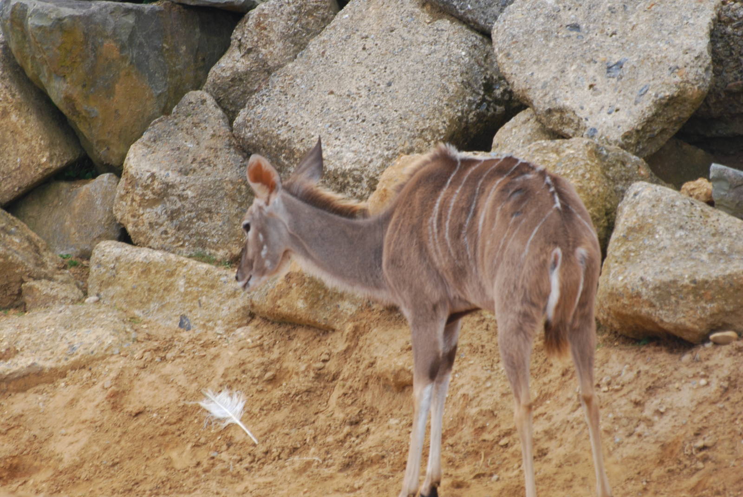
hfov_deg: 4.6
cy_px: 248
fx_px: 9298
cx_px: 372
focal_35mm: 450
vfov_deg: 3.1
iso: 200
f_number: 7.1
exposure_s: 1/125
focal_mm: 300
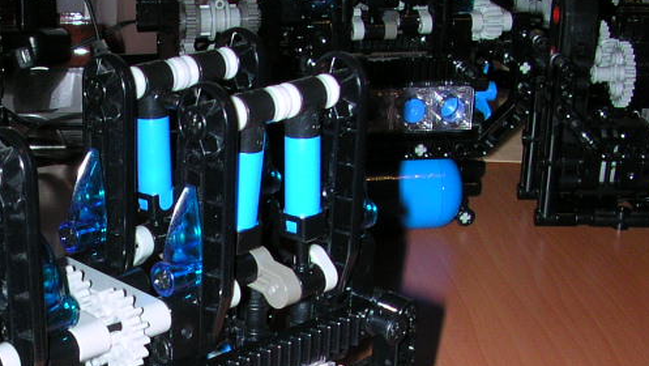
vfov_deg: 14.2
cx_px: 39
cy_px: 433
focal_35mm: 83
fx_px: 1429
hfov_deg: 24.7
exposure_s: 1/60
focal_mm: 5.6
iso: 100
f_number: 4.5
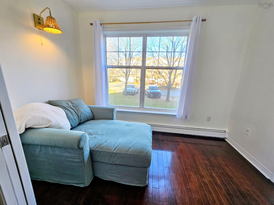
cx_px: 137
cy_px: 102
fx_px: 103
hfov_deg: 106.2
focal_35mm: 13
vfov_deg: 89.9
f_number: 2.2
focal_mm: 2.2
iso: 64
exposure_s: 1/60
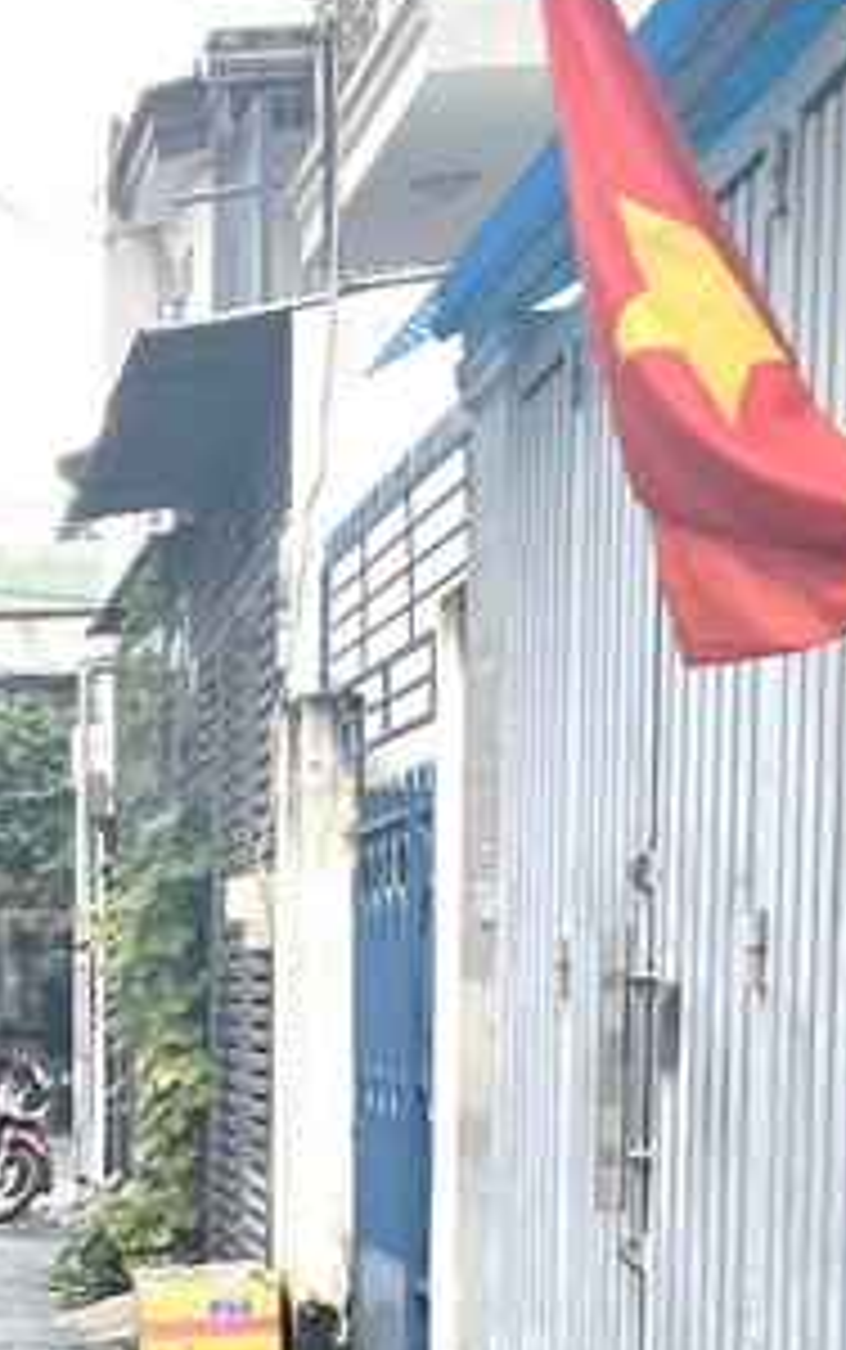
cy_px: 1372
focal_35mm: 94
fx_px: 3461
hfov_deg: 12.8
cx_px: -598
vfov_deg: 21.3
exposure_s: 1/195
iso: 32
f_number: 1.6
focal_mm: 4.2
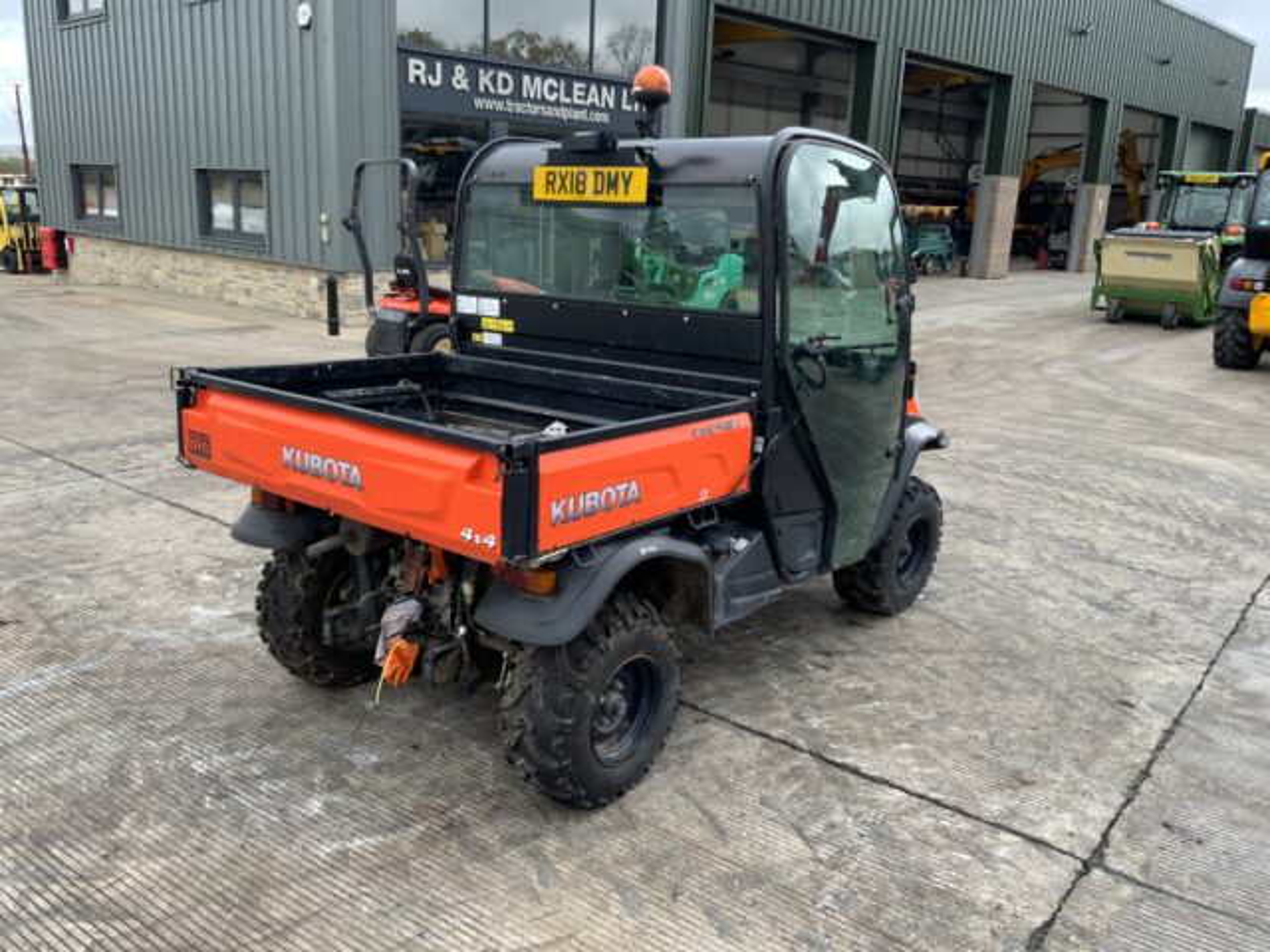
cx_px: 635
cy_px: 476
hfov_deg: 61.7
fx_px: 1064
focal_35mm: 29
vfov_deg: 48.2
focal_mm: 3
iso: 20
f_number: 1.8
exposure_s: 1/122
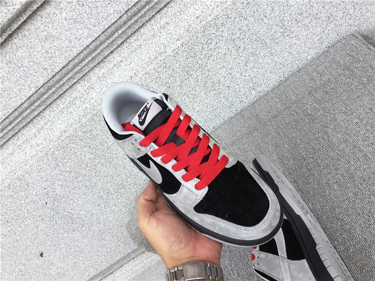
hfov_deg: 58.4
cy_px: 140
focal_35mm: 31
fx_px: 336
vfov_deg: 45.4
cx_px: 188
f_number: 2.4
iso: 25
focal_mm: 3.3
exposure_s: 1/244
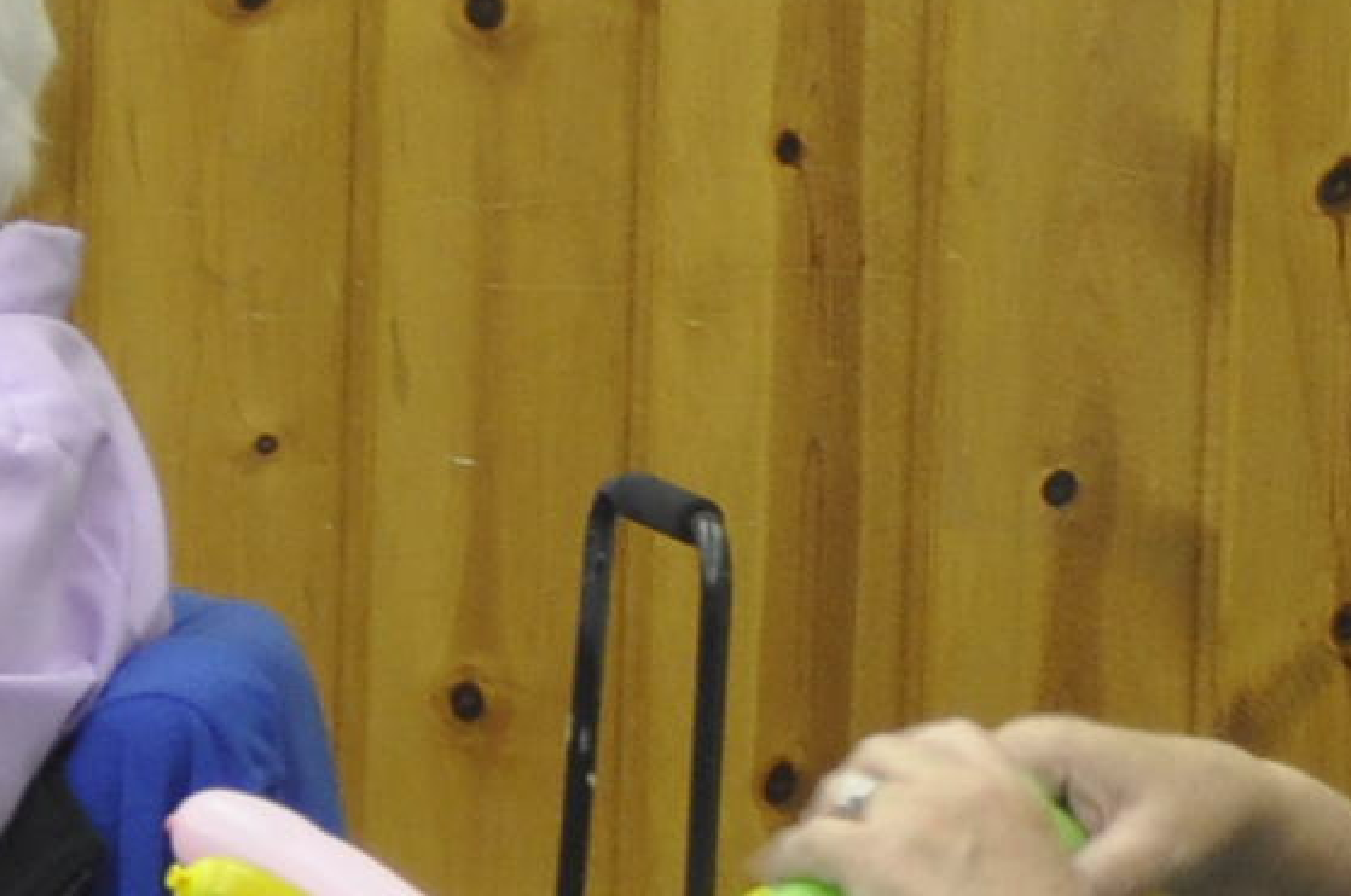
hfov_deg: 6.2
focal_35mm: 322
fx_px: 12066
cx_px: -1610
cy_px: 548
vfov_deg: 4.3
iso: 400
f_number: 4
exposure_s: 1/20
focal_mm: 28
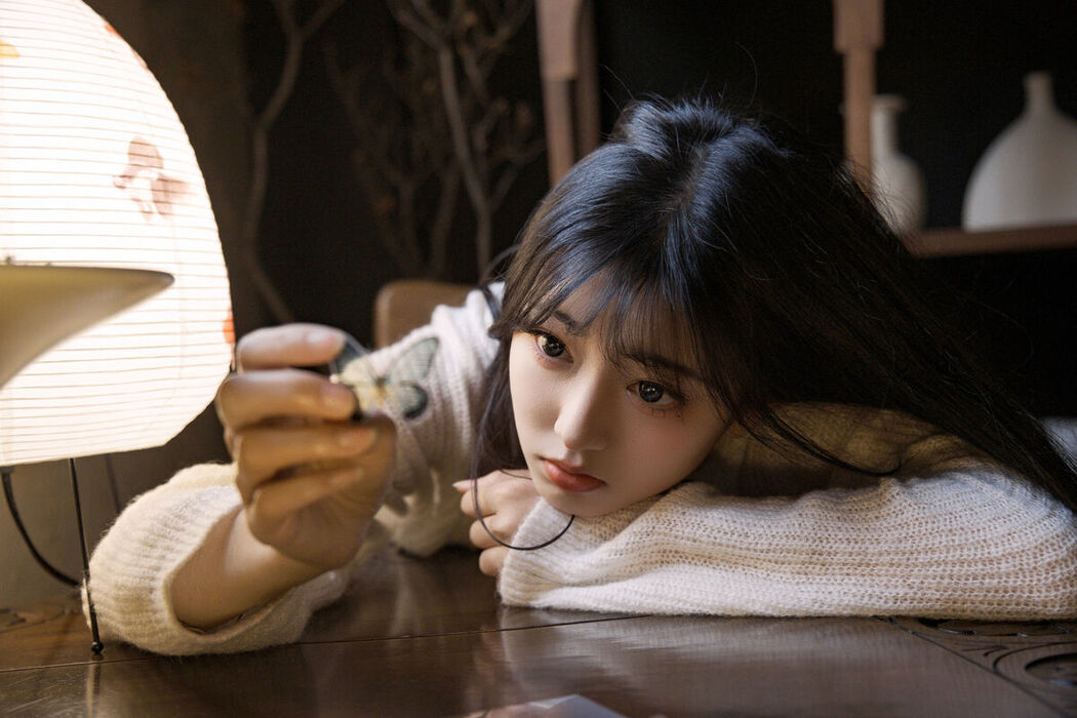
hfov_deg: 41.1
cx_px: 538
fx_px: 1436
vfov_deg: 28.1
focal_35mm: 48
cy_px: 359
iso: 1250
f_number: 2.8
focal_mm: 32
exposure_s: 1/160
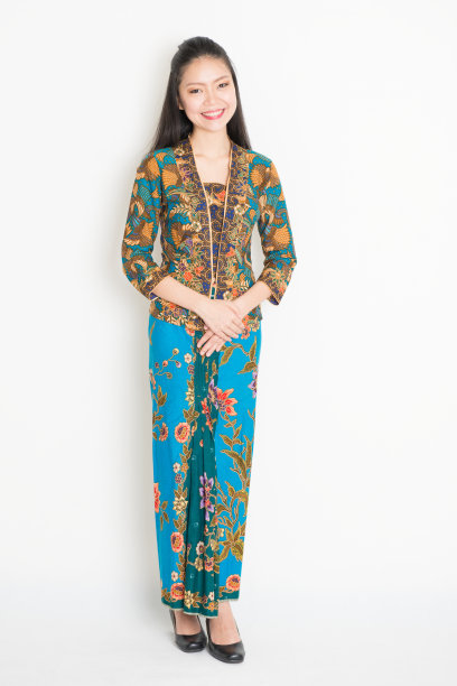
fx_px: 1180
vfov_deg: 32.4
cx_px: 228
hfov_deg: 21.9
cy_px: 343
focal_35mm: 62
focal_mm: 62
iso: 250
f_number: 5
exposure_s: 1/160
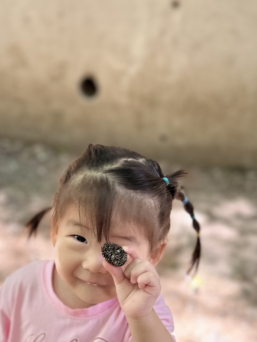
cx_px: 87
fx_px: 485
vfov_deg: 37.6
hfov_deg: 29.5
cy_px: 272
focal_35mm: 49
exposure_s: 1/130
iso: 100
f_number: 1.78
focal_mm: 6.86
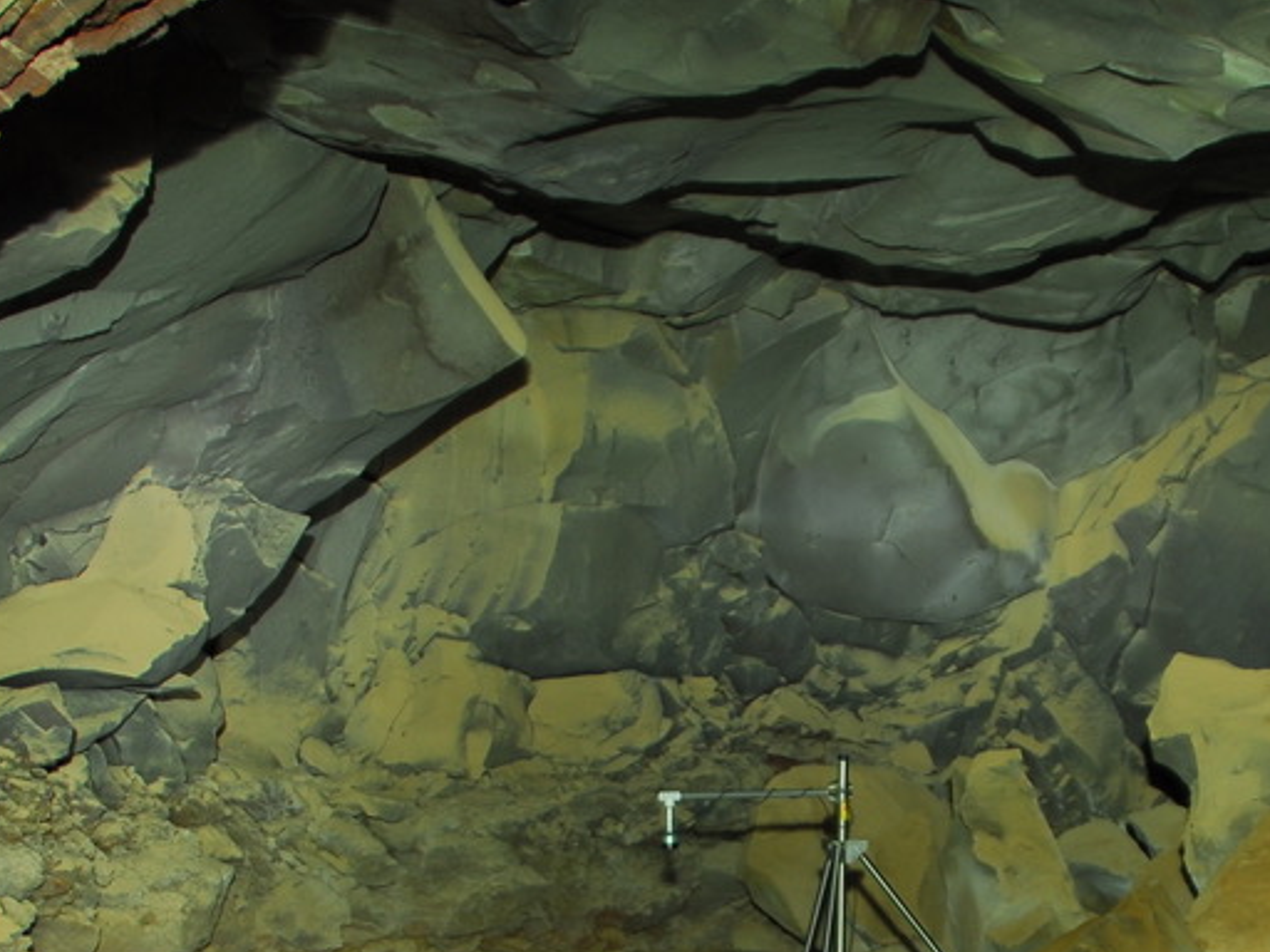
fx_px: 2385
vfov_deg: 21.8
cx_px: 960
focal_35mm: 65
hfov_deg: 29.3
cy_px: 956
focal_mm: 18
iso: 125
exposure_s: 5
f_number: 3.5
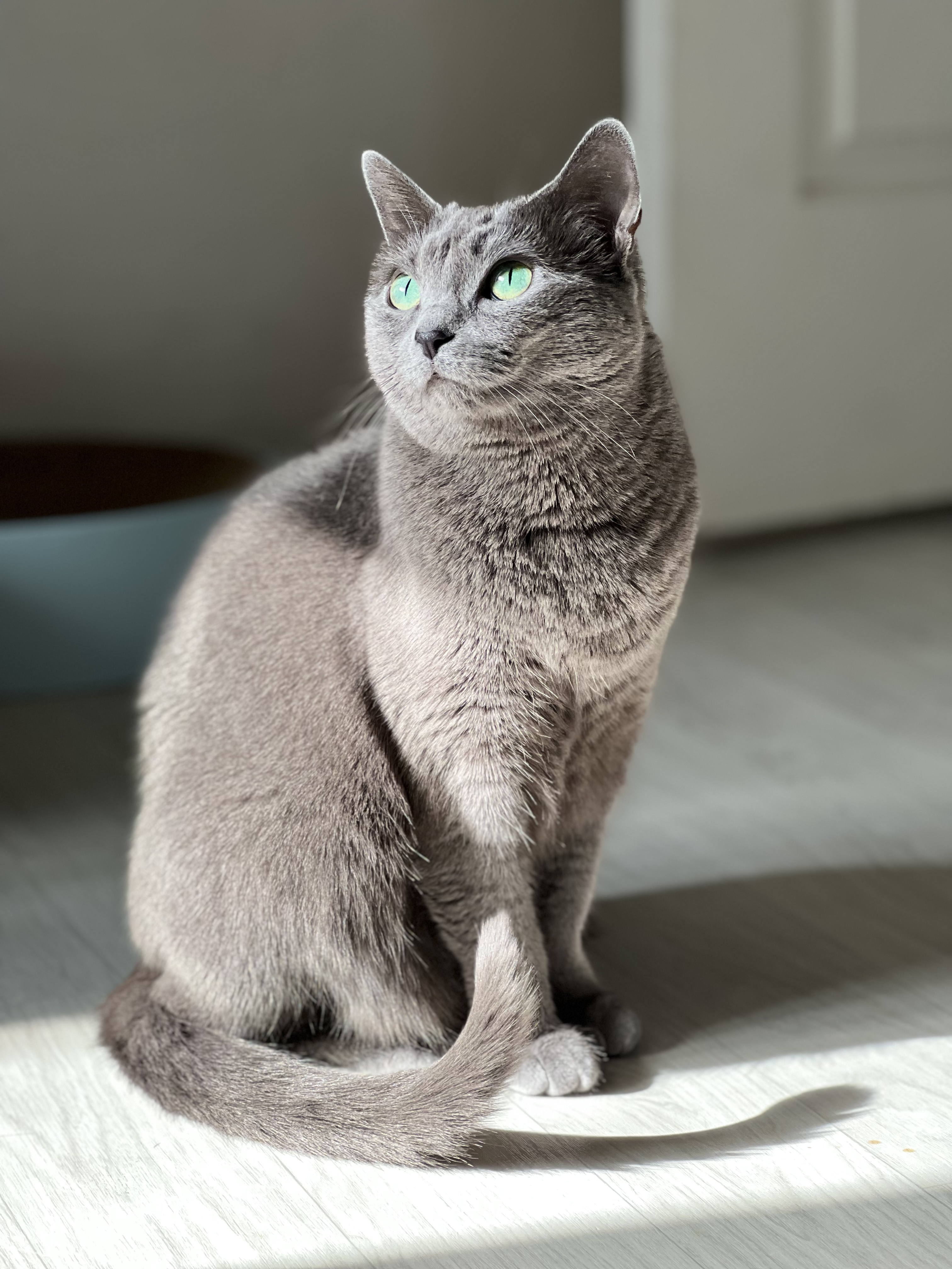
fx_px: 2824
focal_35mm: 77
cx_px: 476
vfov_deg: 25.3
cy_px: 634
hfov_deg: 19.1
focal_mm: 9
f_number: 2.8
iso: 80
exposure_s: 1/121
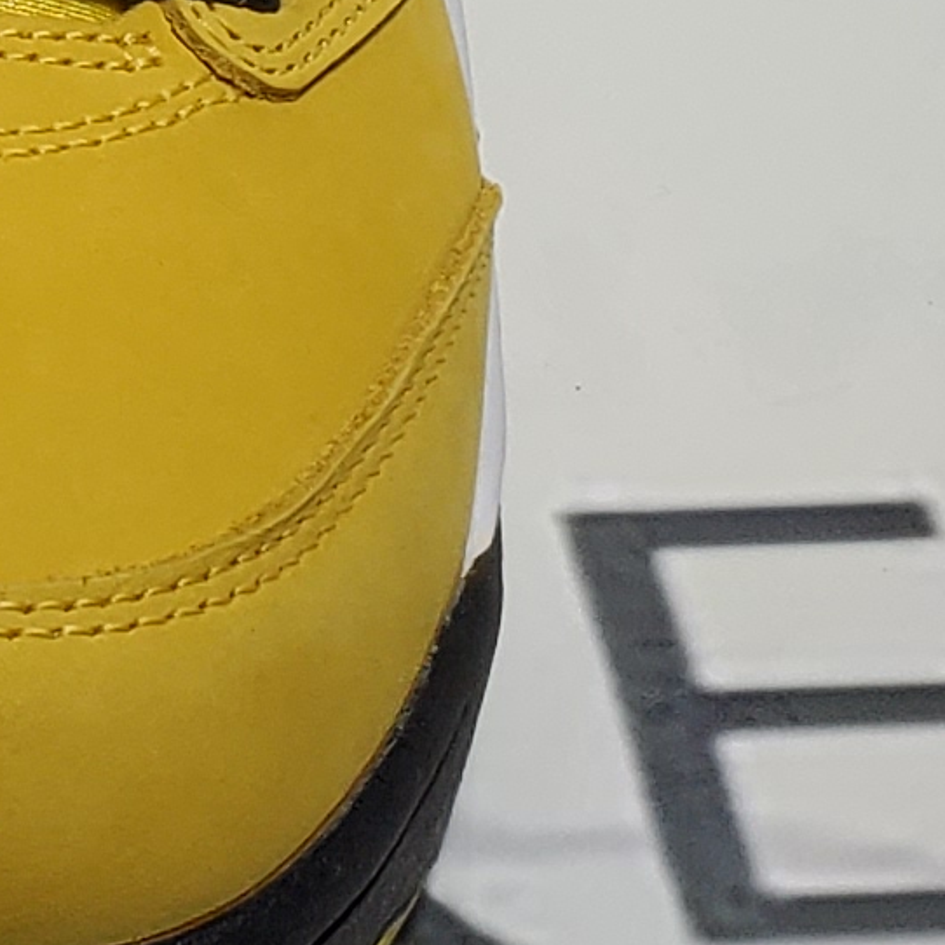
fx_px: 5281
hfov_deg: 9.7
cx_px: -778
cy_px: -961
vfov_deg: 9.5
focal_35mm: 171
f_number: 1.5
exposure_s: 1/694
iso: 50
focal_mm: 4.3
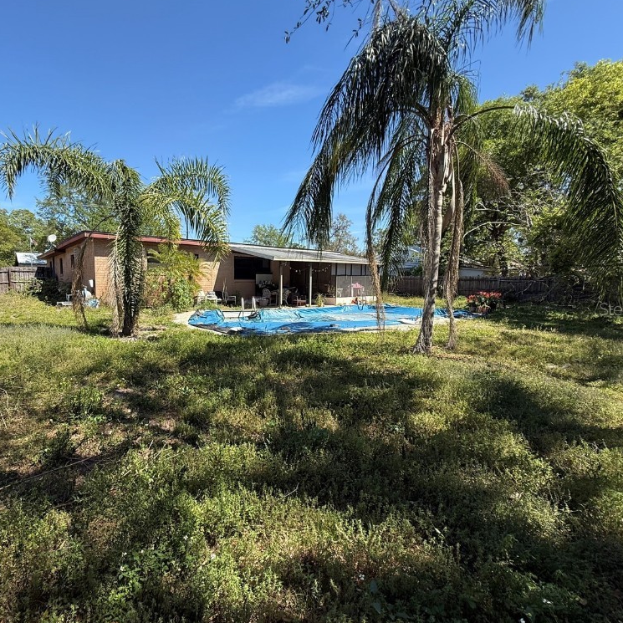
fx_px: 346
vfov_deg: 84.0
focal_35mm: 17
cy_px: 309
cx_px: 250
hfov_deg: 83.0
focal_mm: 2.22
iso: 50
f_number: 2.2
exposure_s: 1/888
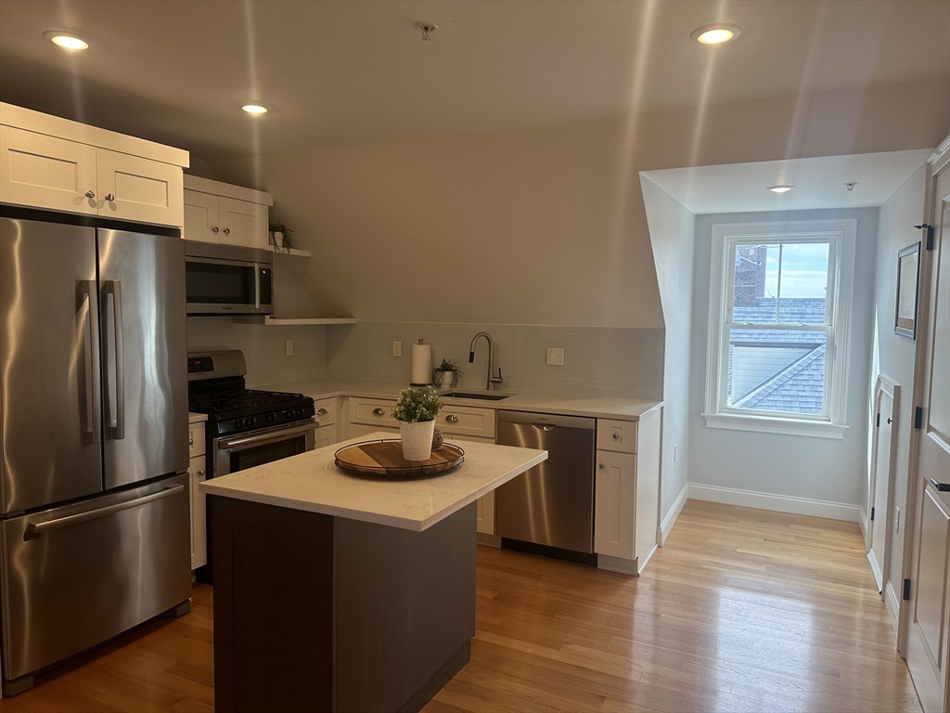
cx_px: 475
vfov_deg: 56.8
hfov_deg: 71.6
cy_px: 356
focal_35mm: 24
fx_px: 659
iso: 80
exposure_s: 1/268
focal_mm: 6.86
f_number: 1.78
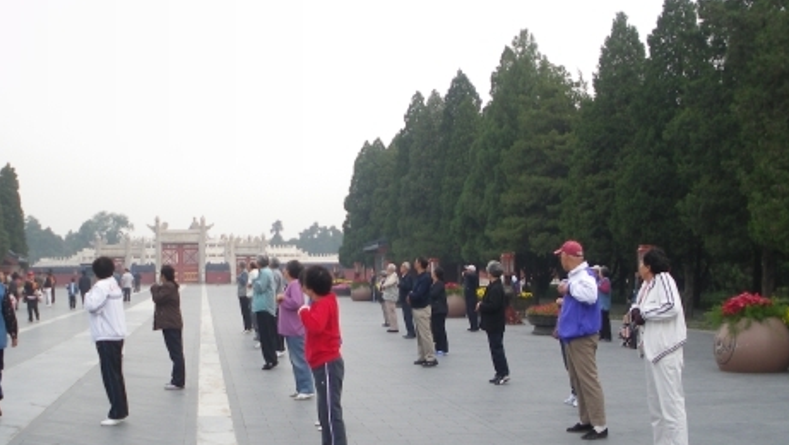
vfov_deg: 23.5
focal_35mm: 51
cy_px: 281
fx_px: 1068
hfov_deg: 40.5
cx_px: 363
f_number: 3.5
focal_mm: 6.3
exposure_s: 1/80
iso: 80
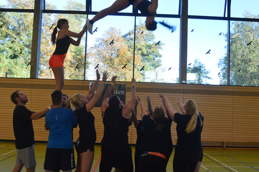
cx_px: 130
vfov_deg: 31.8
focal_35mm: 42
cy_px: 86
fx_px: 302
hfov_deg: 46.4
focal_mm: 28
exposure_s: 1/80
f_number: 8
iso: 400
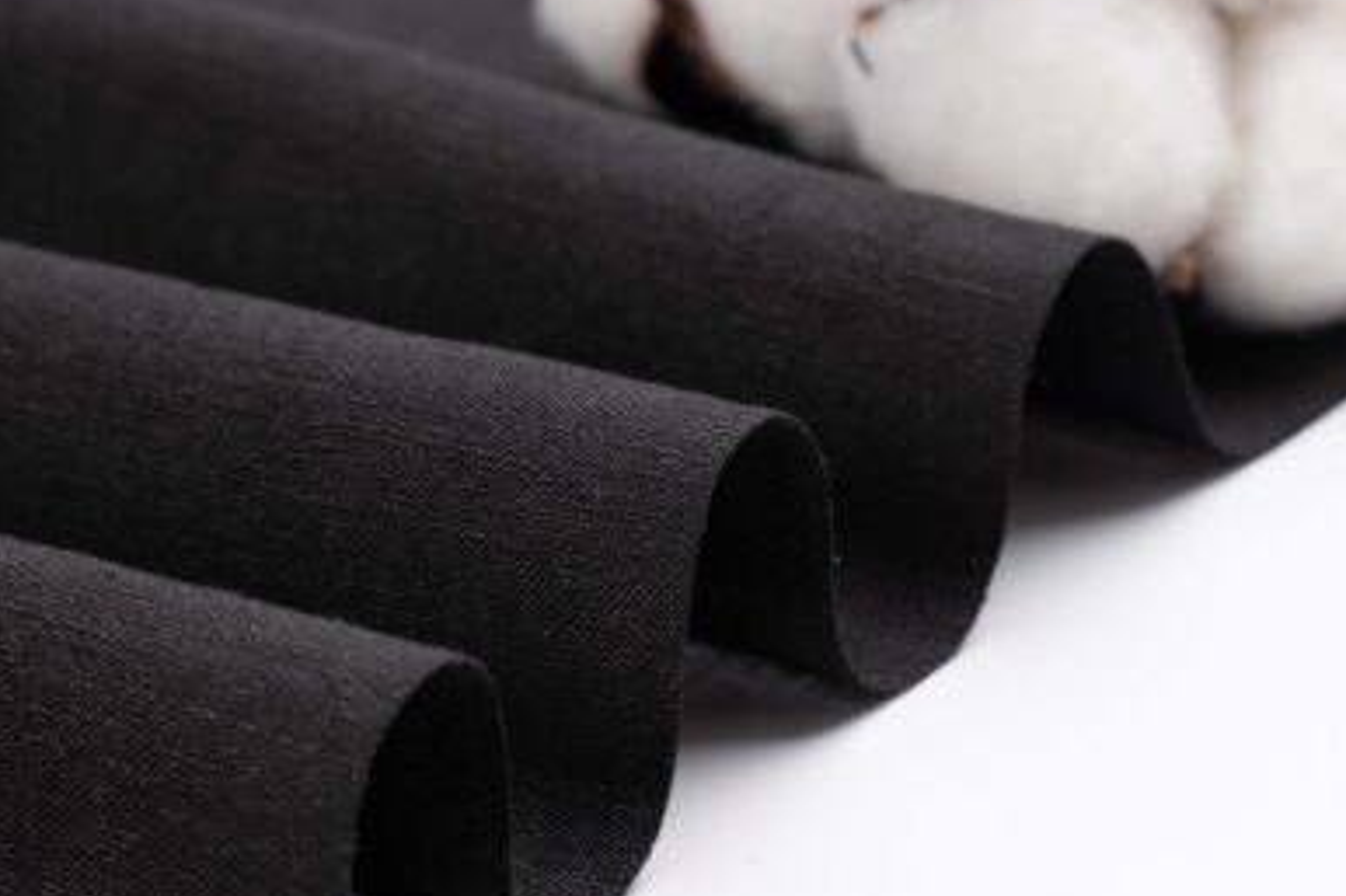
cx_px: 635
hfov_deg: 14.2
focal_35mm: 145
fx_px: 5419
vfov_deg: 9.5
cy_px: 525
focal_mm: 75
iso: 100
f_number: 13
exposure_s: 1/125
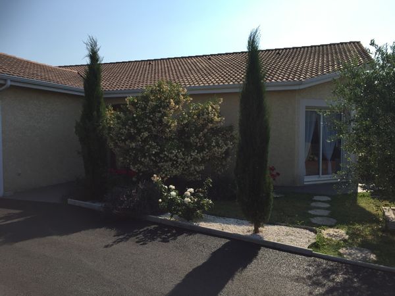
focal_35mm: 29
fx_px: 331
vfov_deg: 48.2
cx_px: 198
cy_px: 148
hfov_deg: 61.7
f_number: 2.2
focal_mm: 4.15
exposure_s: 1/2475
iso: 32
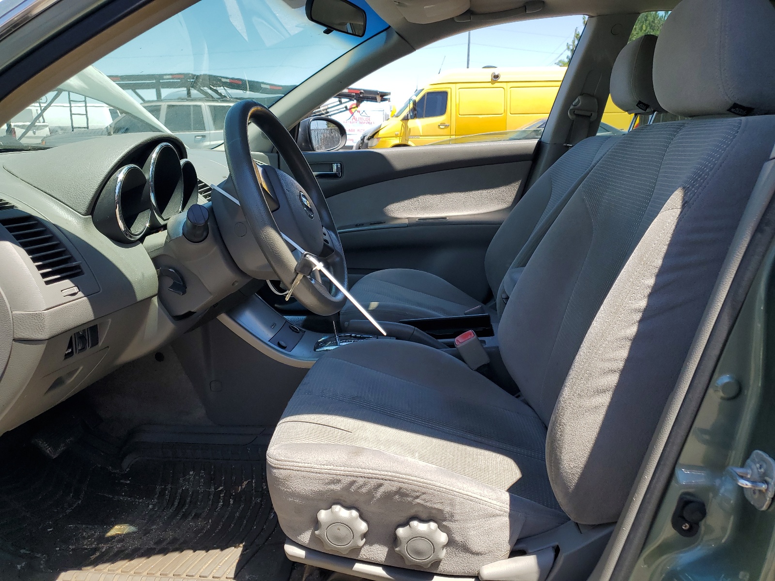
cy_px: 290
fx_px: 582
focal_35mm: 26
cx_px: 388
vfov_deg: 53.1
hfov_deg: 67.3
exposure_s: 1/1111
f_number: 1.5
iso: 50
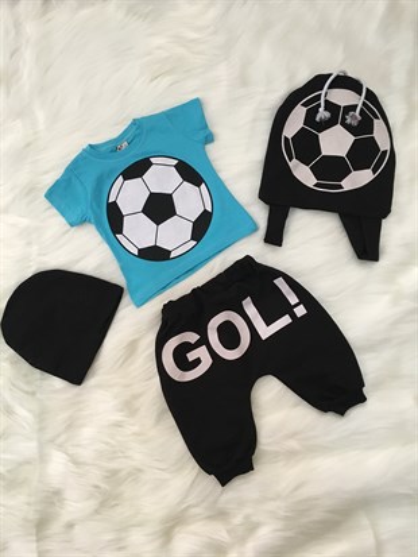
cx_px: 209
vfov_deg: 61.6
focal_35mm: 29
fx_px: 467
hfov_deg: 48.3
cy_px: 278
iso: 200
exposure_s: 1/25
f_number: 2.2
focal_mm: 4.15
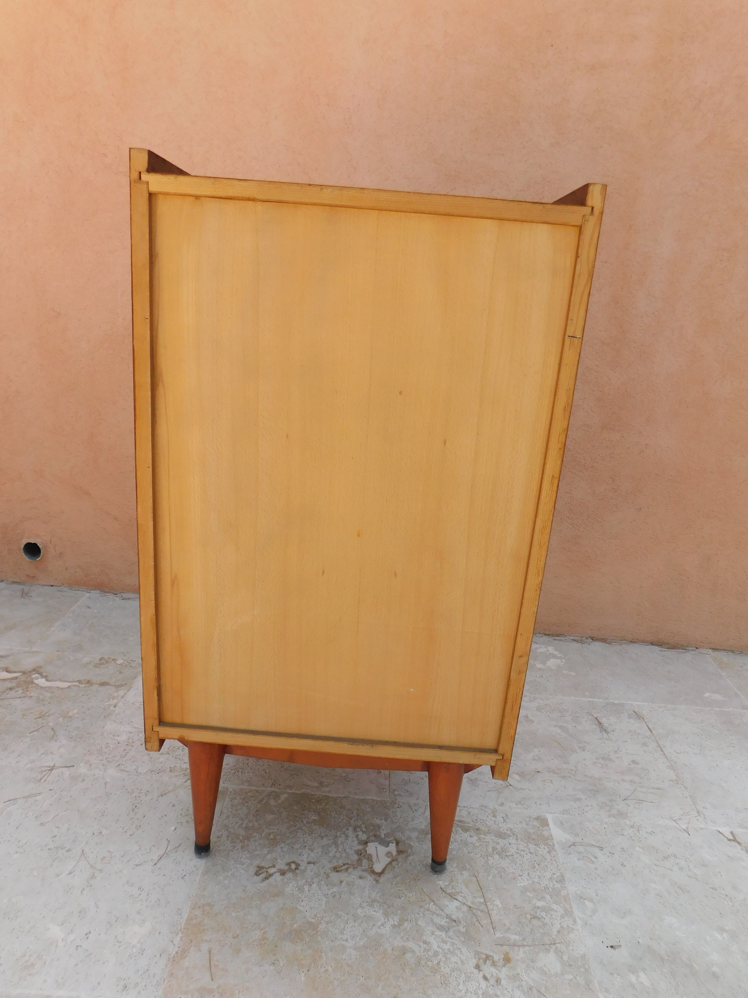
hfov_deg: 58.9
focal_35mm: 23
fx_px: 663
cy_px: 499
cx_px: 374
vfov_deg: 73.9
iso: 125
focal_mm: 4
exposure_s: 1/400
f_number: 3
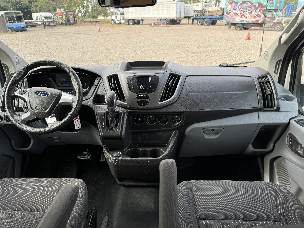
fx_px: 220
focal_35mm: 25
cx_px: 147
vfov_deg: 54.9
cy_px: 118
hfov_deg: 69.4
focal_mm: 6.76
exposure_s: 1/374
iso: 80
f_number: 1.78
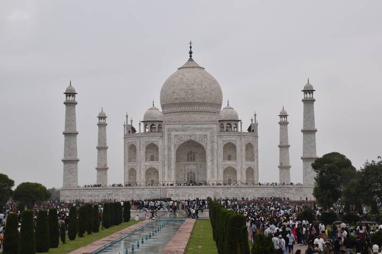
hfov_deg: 27.0
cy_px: 127
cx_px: 191
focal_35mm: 75
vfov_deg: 18.2
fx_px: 796
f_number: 11
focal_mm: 50
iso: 250
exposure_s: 1/250
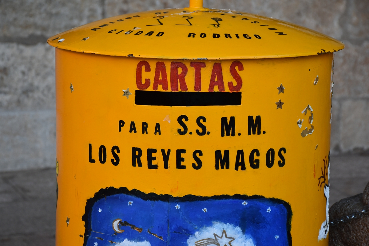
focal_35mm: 112
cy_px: 123
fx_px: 1154
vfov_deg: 12.2
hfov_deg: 18.2
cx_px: 184
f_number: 6.3
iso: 400
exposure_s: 1/160
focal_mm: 75
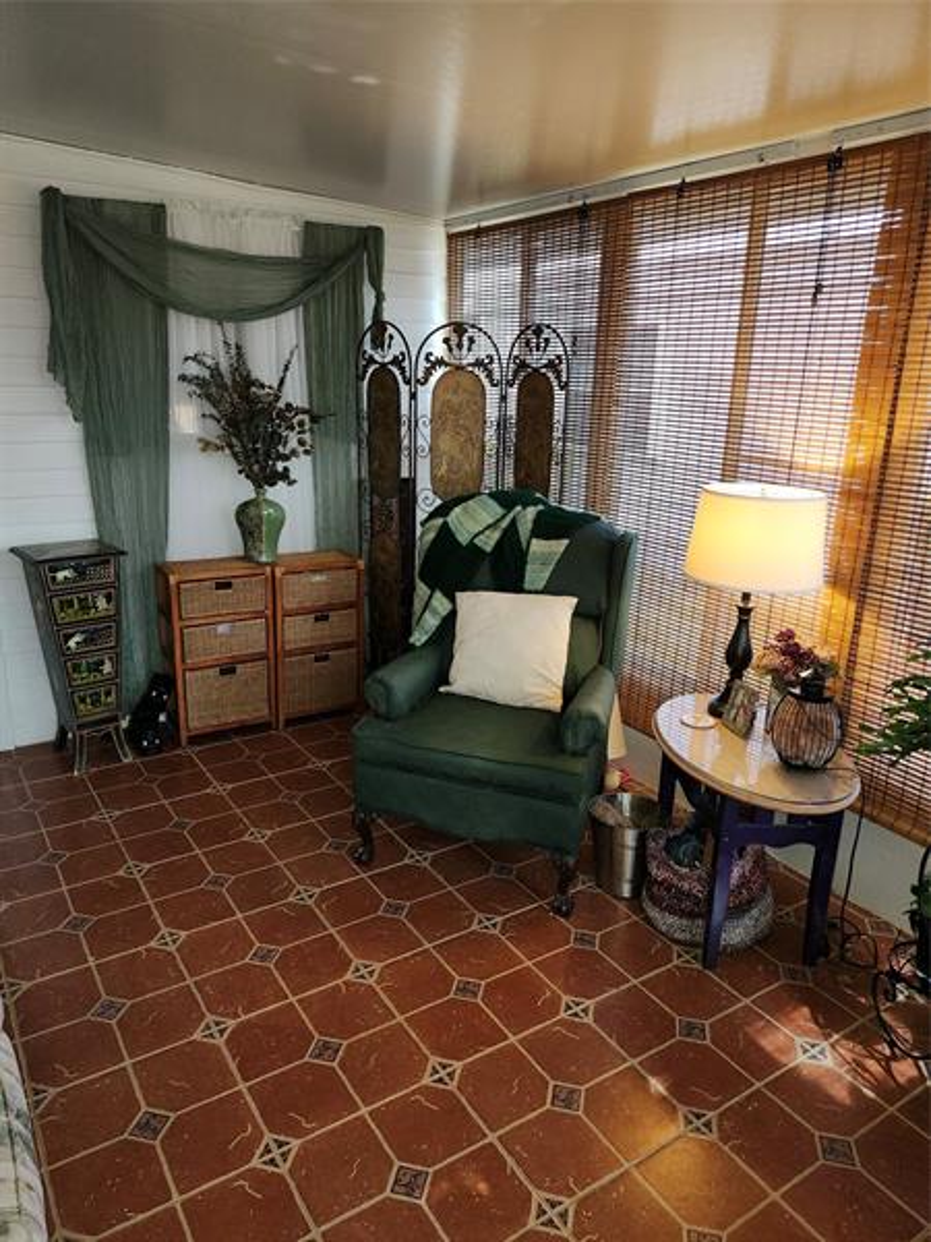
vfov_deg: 73.9
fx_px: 825
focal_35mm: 23
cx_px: 466
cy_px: 621
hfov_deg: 58.9
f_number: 1.8
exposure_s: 1/24
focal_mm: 5.54
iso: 100
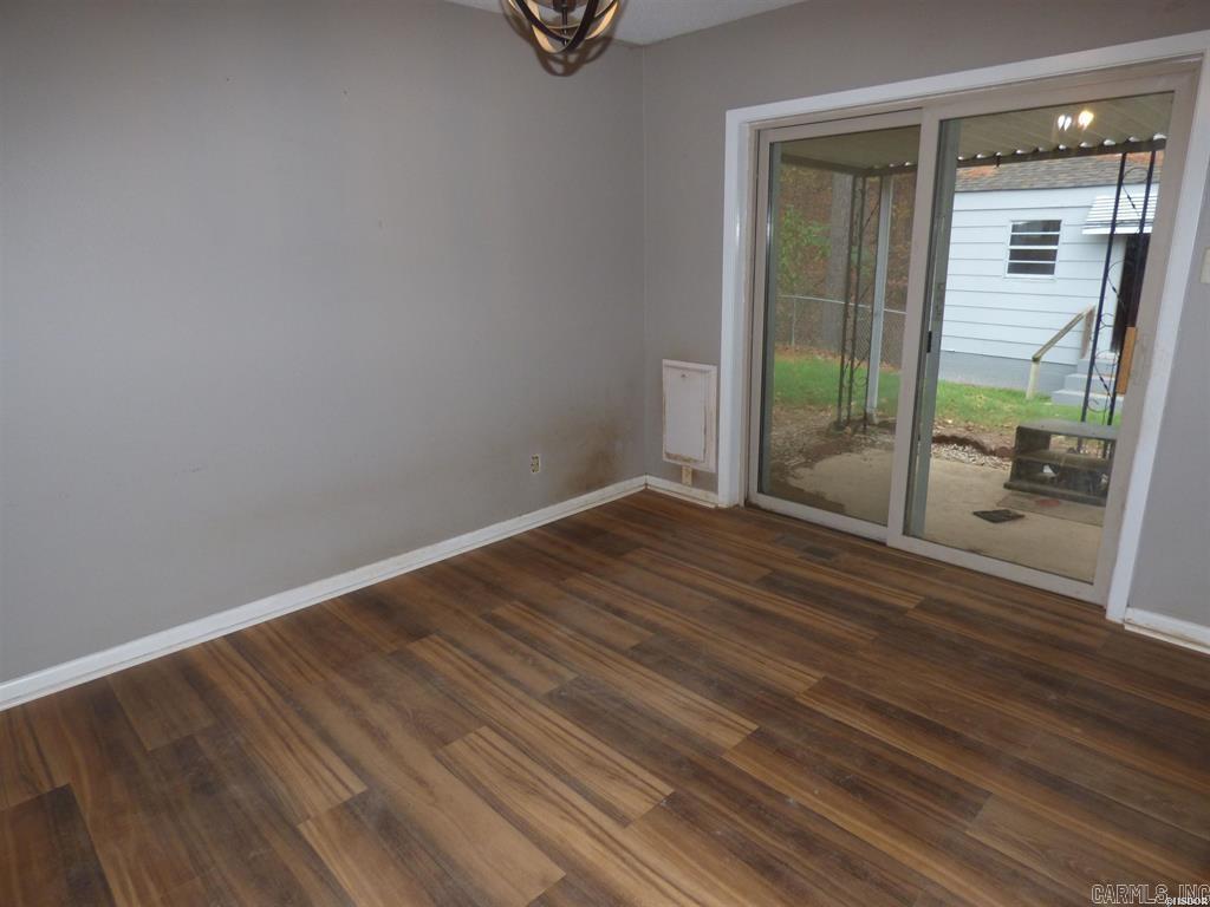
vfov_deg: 66.0
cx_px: 605
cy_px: 454
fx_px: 699
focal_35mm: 20
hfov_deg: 81.7
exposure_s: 1/60
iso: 160
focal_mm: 3.58
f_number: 2.8
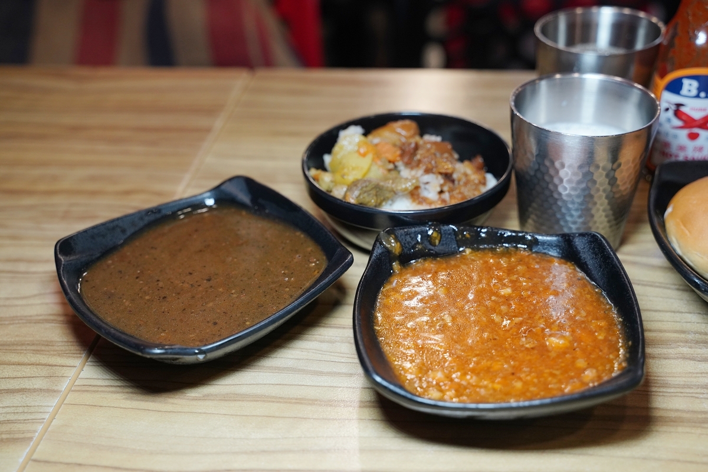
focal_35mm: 45
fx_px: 885
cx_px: 354
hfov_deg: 43.6
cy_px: 236
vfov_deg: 29.9
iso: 1250
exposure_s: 1/160
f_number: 4
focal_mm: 45
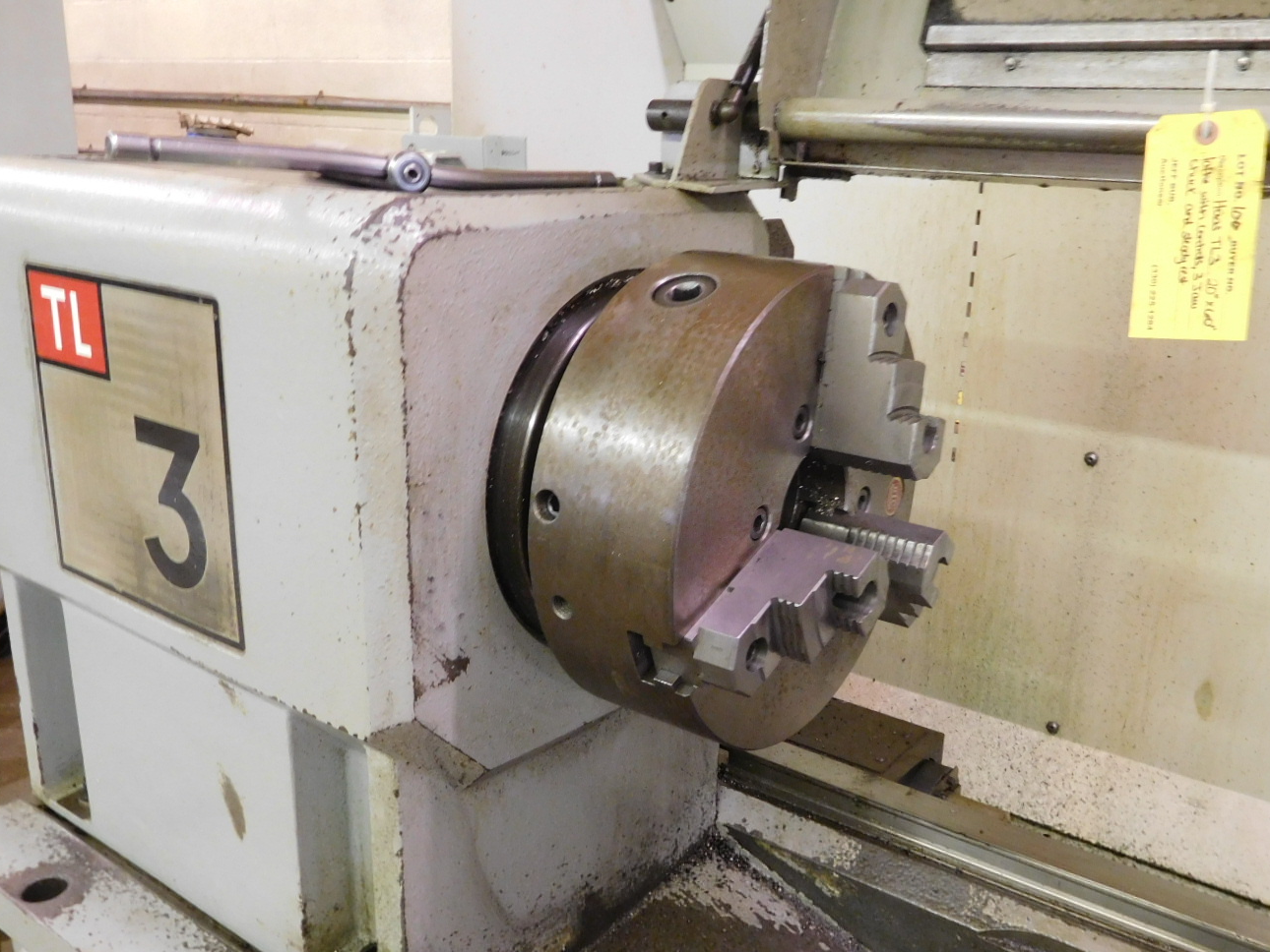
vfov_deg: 45.5
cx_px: 680
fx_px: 1138
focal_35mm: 31
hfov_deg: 58.3
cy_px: 480
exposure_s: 1/8
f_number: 3.4
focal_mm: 4.5
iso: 400
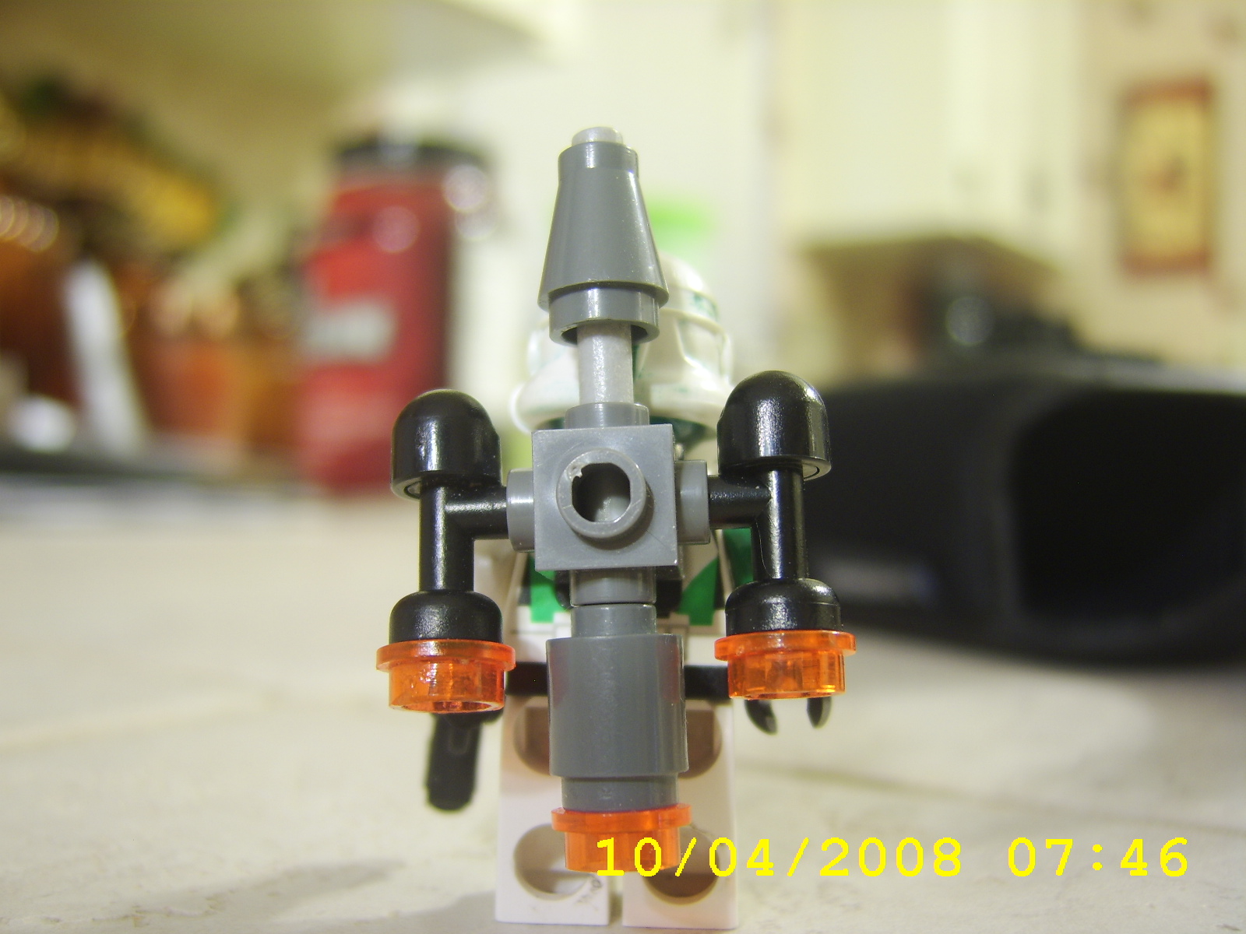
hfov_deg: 58.4
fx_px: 1116
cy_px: 467
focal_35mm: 31
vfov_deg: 45.4
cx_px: 623
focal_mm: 8.13
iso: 71
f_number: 2.7
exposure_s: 1/4
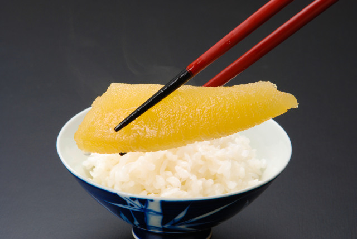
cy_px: 120
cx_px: 178
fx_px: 1042
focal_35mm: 105
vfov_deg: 13.1
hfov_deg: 19.4
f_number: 18
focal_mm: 70
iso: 100
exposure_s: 1/60
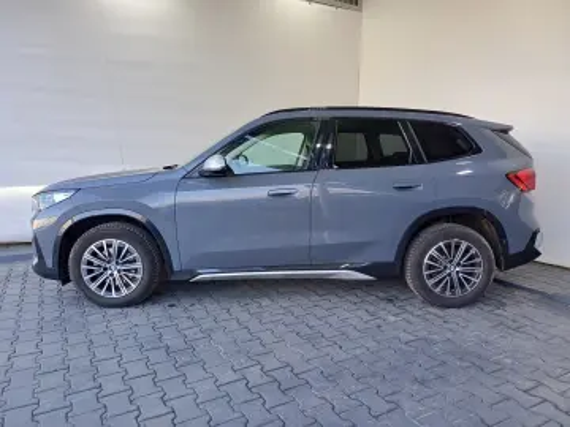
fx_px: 412
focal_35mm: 25
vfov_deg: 54.9
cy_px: 214
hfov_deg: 69.4
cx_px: 285
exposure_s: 1/100
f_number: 1.8
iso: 64
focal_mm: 4.65
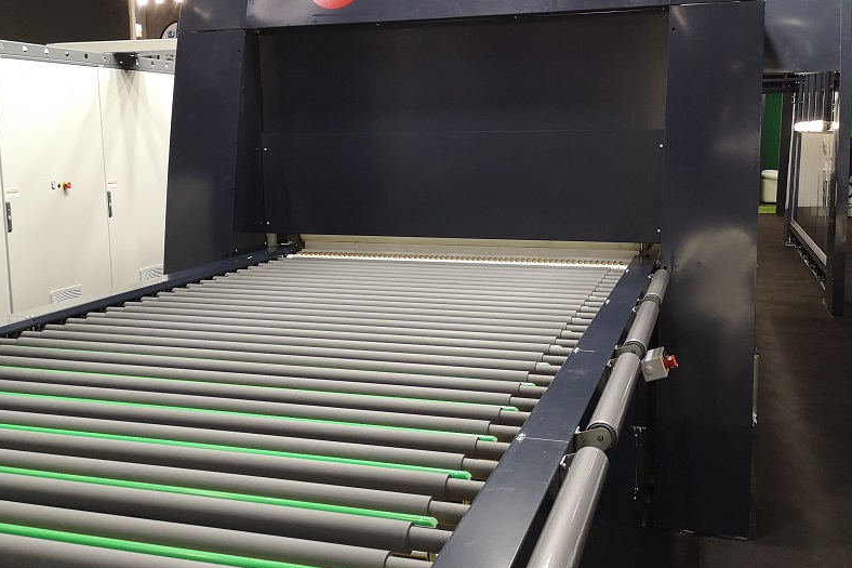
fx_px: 899
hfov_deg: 50.7
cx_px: 428
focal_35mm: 38
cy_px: 265
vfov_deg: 35.0
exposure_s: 1/50
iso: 64
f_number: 1.8
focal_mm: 3.95
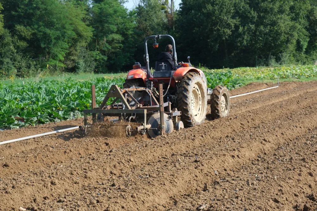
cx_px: 158
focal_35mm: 73
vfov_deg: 18.7
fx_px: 643
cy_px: 106
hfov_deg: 27.7
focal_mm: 48.4
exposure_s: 1/220
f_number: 6.4
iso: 160
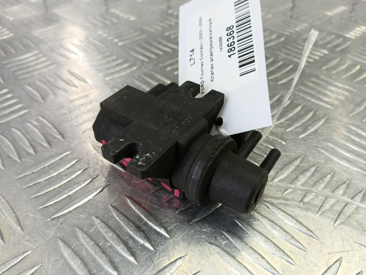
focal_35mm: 23
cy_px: 138
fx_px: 243
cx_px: 183
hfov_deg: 73.9
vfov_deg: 58.9
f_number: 1.6
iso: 126
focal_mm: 4.11
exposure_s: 1/50
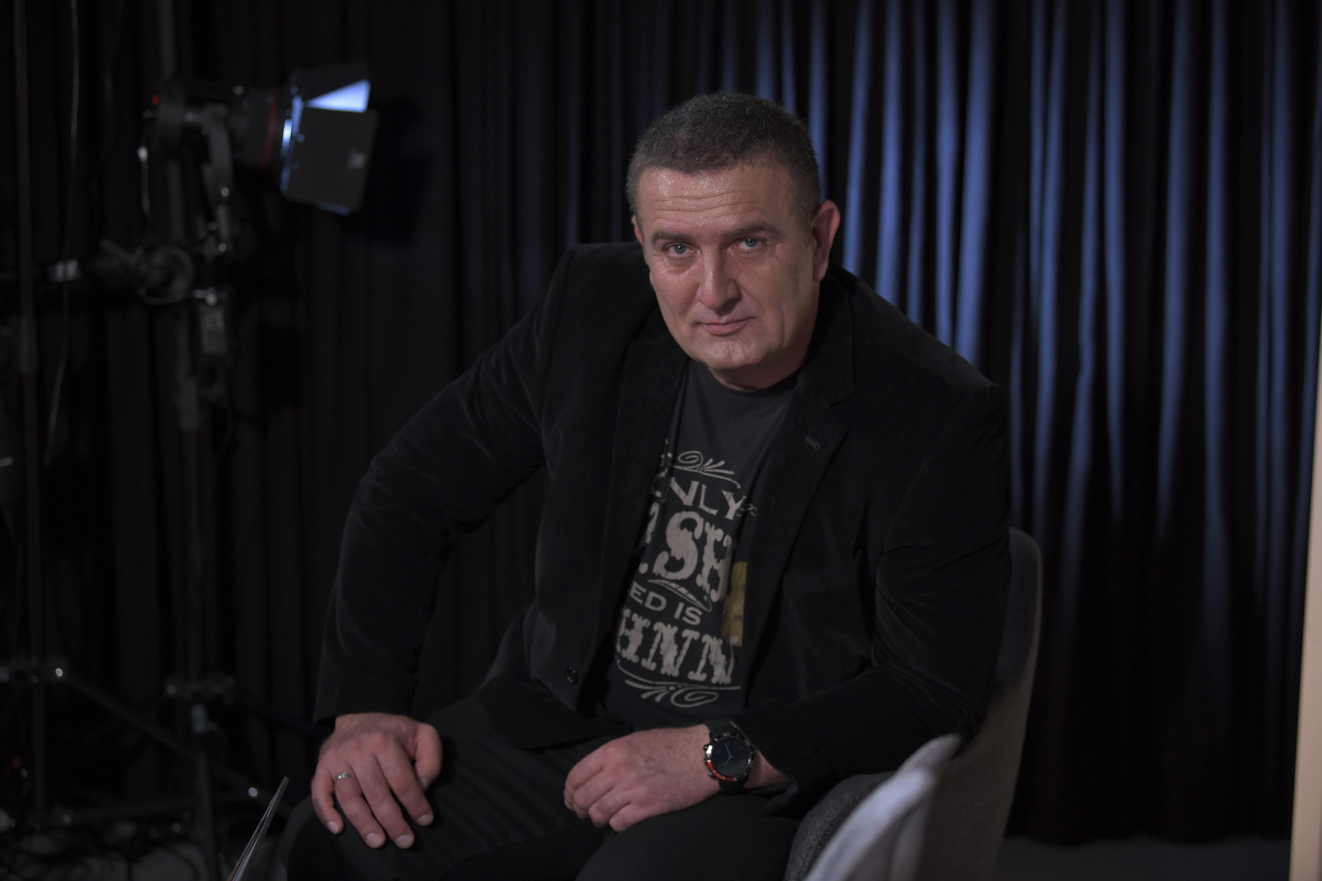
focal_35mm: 70
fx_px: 2570
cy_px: 440
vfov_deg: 19.5
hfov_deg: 28.8
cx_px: 661
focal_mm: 70
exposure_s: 1/200
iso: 640
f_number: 3.2
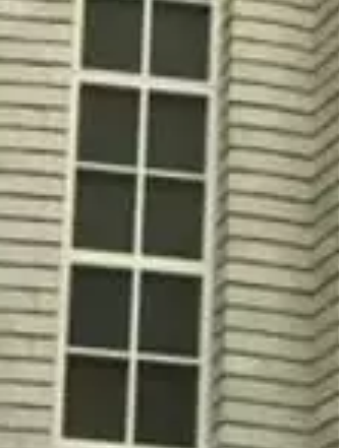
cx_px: 46
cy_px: 405
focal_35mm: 152
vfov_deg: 12.9
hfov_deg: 9.8
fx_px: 1976
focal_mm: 3.99
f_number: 1.8
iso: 20
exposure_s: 1/638
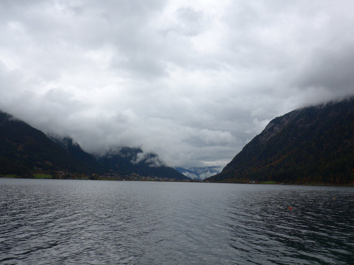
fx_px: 297
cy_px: 132
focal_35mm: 29
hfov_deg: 61.7
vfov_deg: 48.2
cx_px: 177
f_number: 2.8
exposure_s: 1/1000
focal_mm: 6
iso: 80
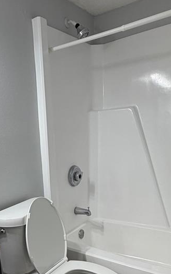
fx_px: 254
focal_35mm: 34
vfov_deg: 53.9
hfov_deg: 36.3
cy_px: 208
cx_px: 41
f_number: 2.2
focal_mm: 2.22
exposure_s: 1/120
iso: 125
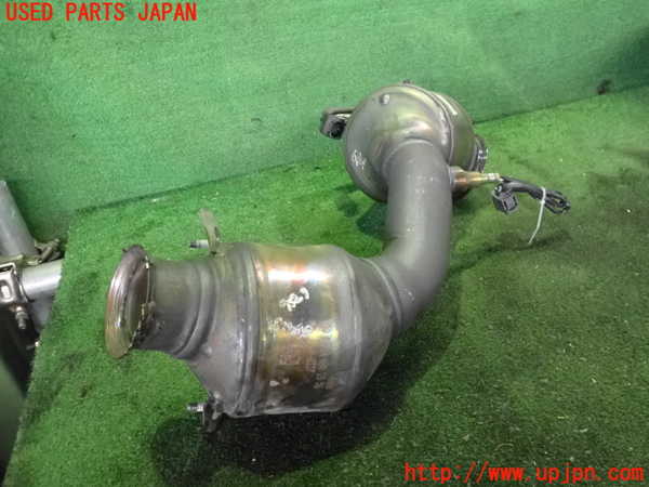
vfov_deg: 46.8
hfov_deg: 60.0
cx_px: 324
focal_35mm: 30
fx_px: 562
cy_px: 244
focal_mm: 5.4
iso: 2000
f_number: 2.3
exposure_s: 1/100
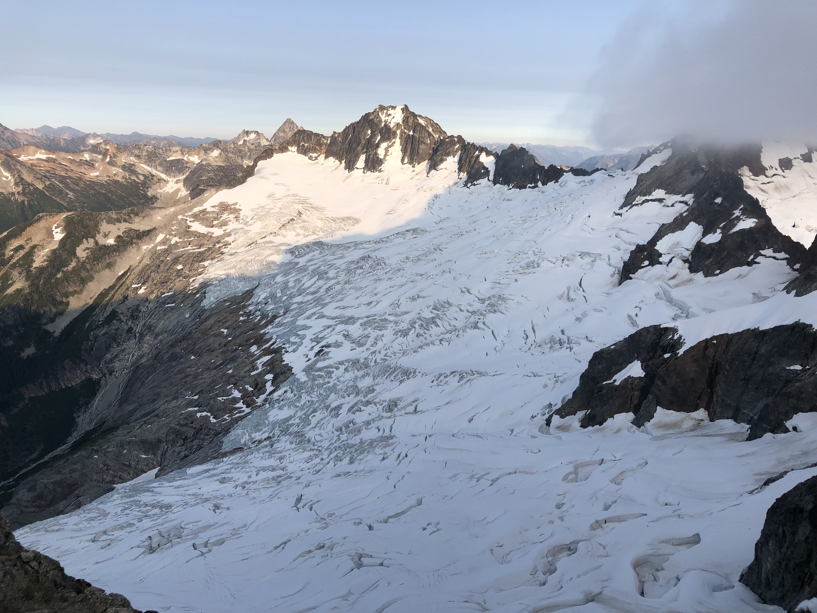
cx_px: 408
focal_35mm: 28
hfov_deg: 63.4
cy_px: 306
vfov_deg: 49.7
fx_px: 661
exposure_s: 1/1389
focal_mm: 3.99
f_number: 1.8
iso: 20
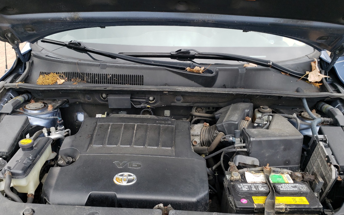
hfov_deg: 58.1
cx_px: 165
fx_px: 309
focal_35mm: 33
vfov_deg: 38.1
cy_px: 132
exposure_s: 1/500
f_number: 1.5
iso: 50
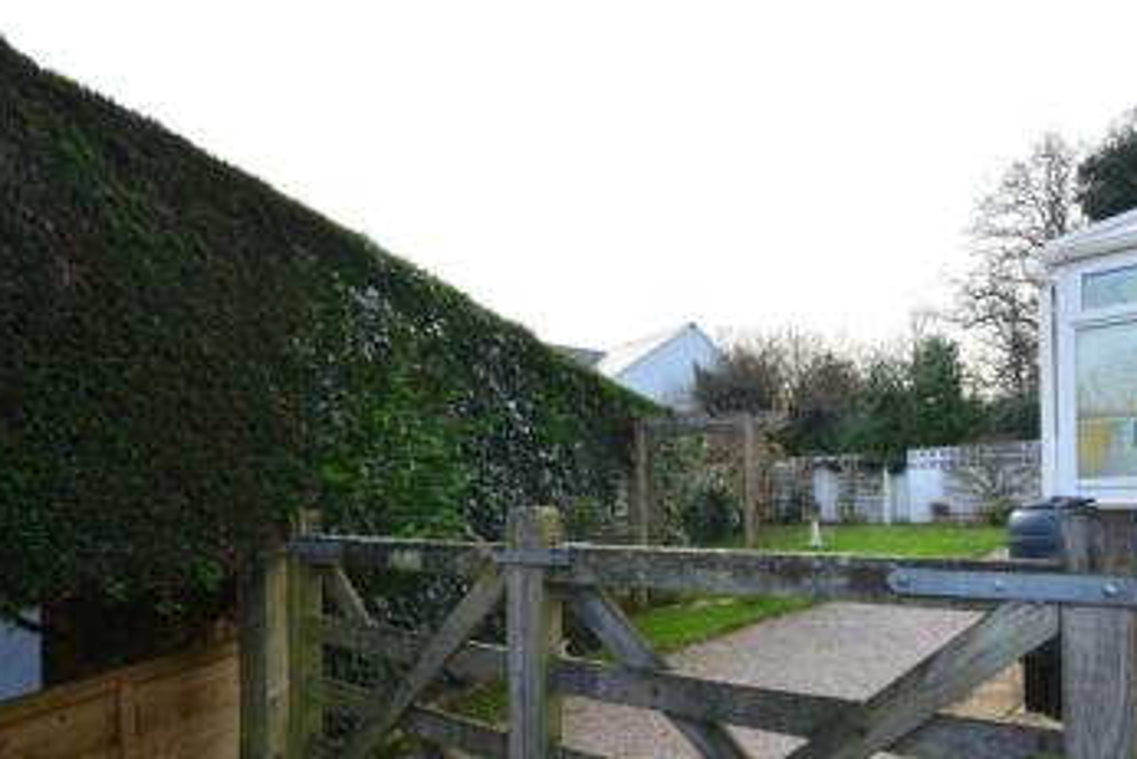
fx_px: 717
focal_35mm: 23
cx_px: 753
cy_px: 491
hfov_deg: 74.6
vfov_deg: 54.9
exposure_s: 1/125
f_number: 9
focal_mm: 11
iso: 400
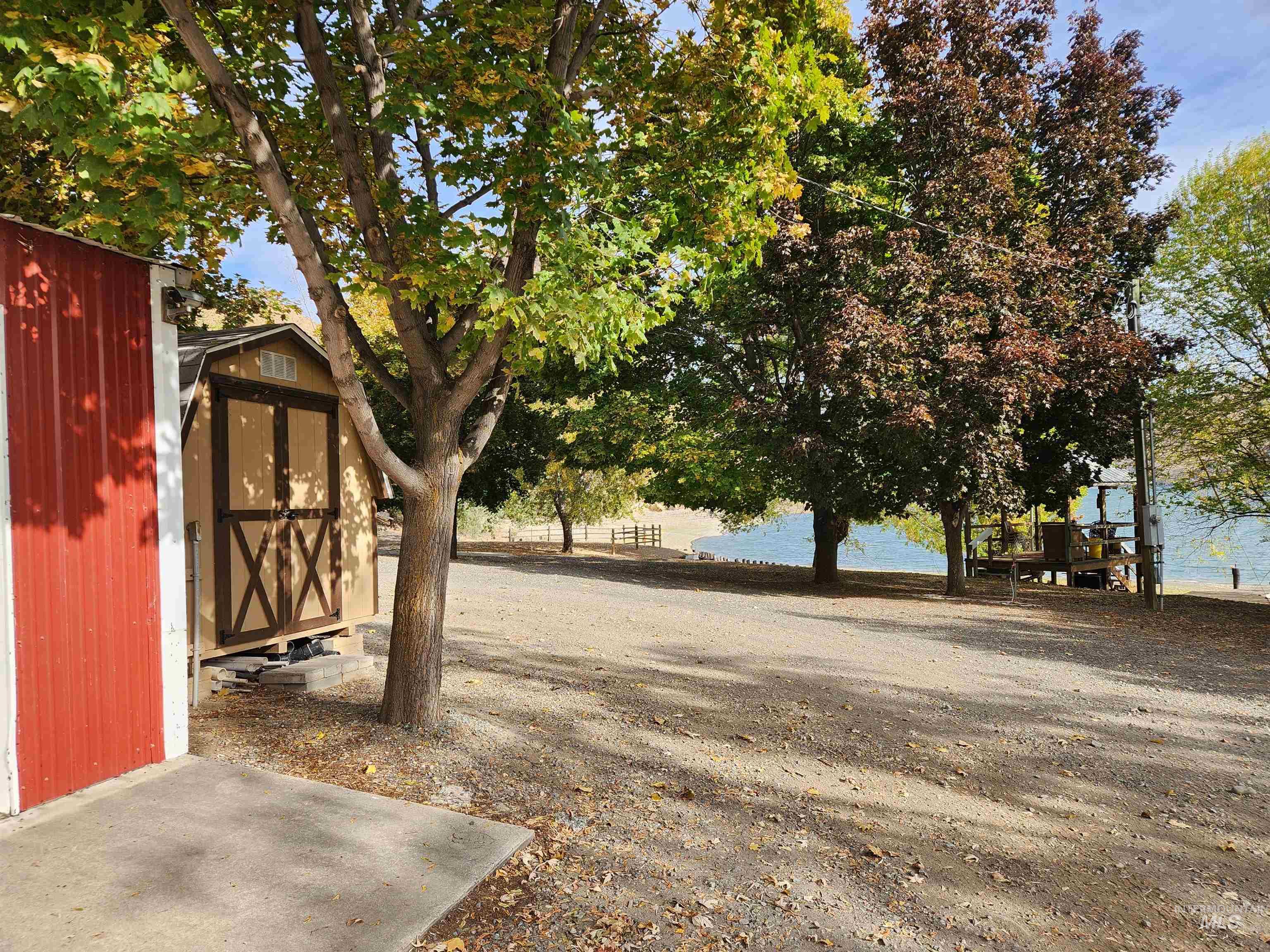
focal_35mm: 23
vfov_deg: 58.9
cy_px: 476
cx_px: 635
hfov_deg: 73.9
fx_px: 844
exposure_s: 1/709
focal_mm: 5.4
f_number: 1.8
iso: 20
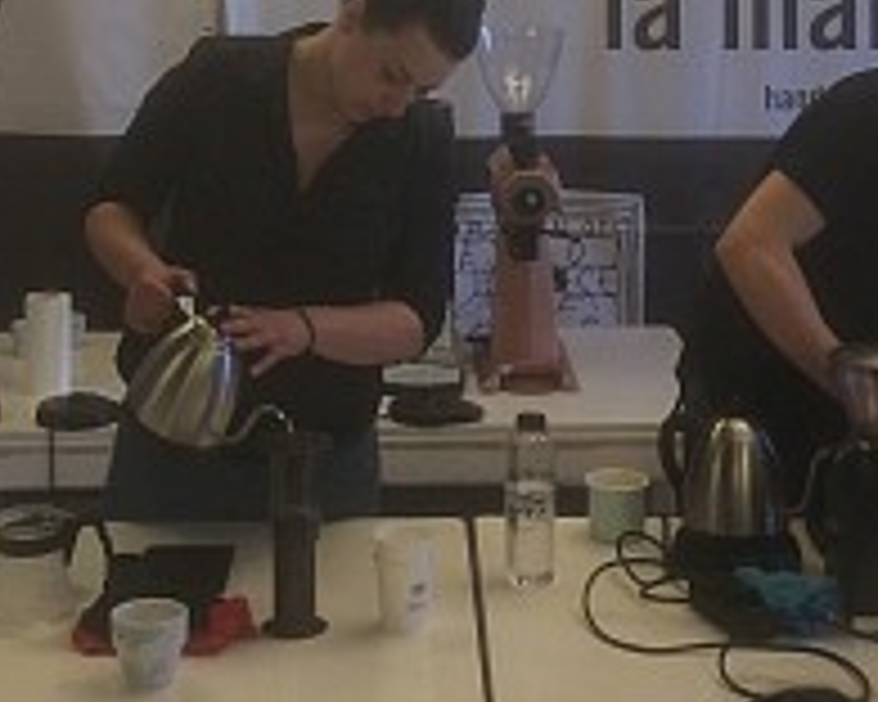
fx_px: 2261
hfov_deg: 22.0
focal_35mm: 87
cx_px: 387
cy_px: -140
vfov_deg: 16.9
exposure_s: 1/33
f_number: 2.2
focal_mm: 4.15
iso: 40
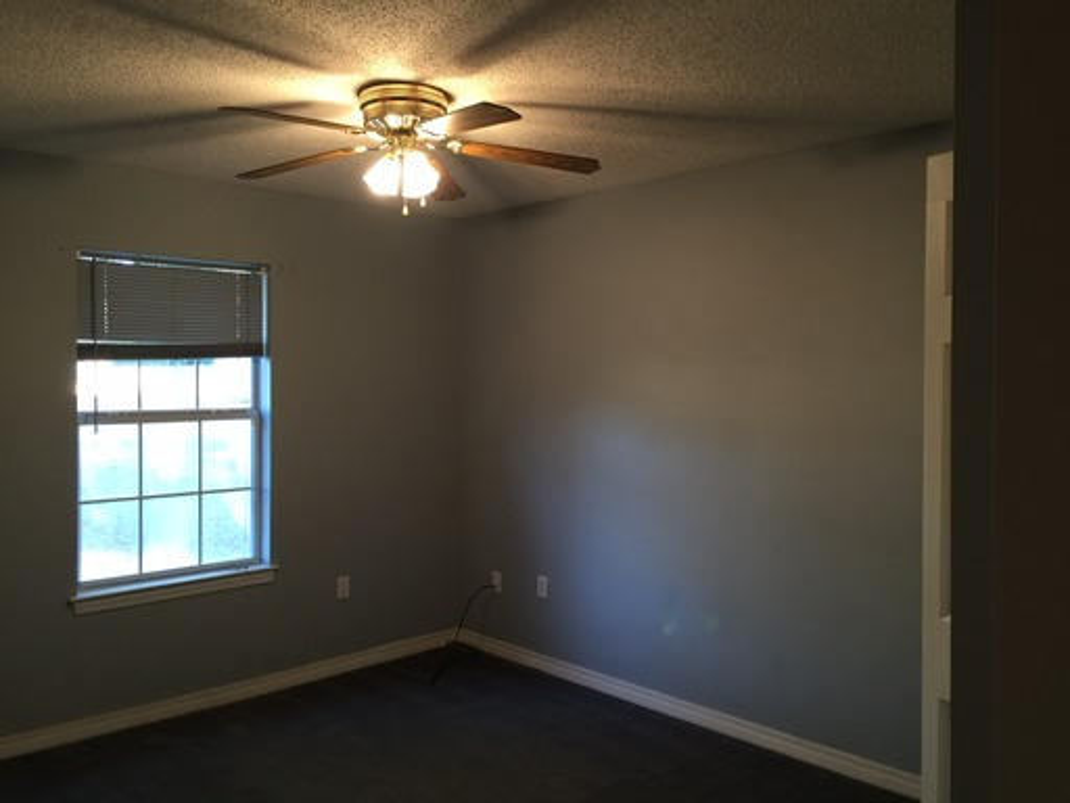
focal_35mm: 29
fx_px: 896
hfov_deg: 61.7
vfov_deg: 48.2
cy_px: 402
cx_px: 535
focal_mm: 4.15
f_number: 2.2
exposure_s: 1/15
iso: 50
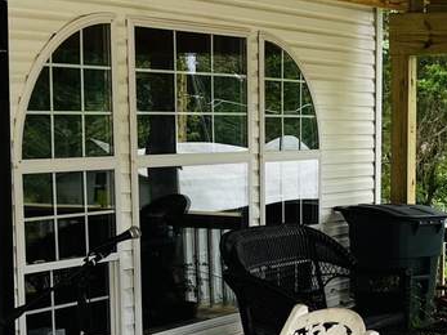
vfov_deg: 15.2
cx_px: 379
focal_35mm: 96
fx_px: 1239
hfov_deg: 20.1
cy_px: 308
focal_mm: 5.7
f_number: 1.5
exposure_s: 1/121
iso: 40
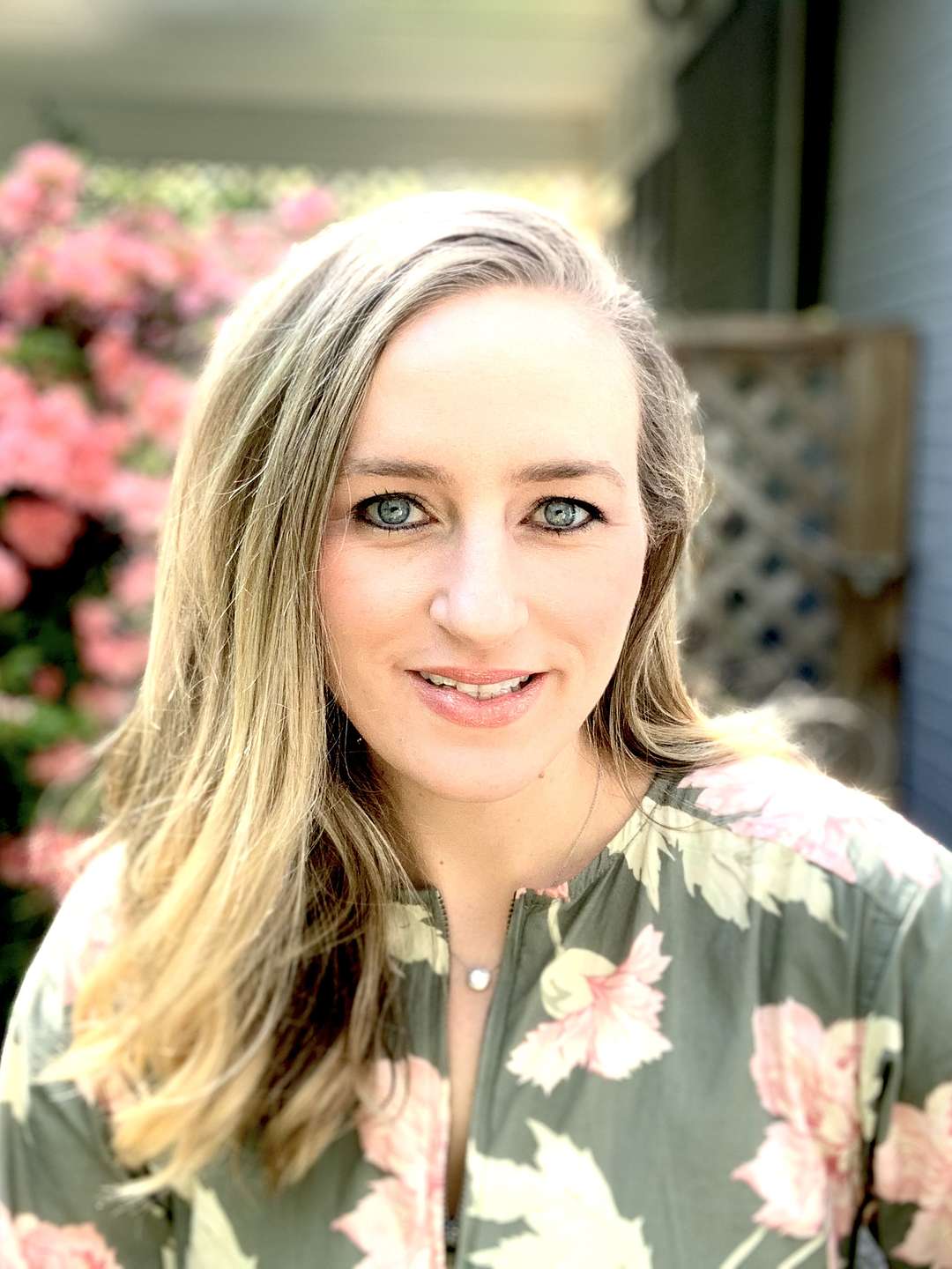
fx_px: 1173
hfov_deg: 44.2
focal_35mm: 32
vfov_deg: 56.8
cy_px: 634
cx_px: 476
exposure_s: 1/121
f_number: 2.2
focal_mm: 2.87
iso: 32
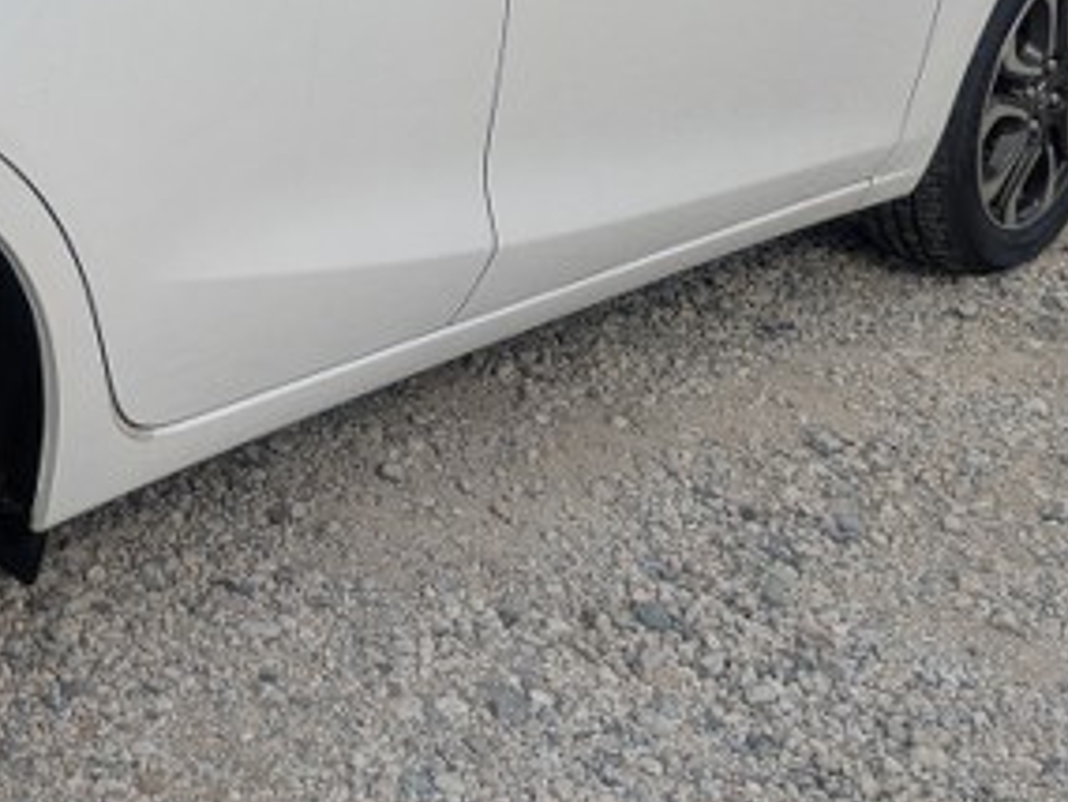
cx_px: -103
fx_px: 2161
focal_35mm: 70
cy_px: 64
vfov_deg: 20.6
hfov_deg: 25.7
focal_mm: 5.43
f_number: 1.89
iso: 60
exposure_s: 1/1692
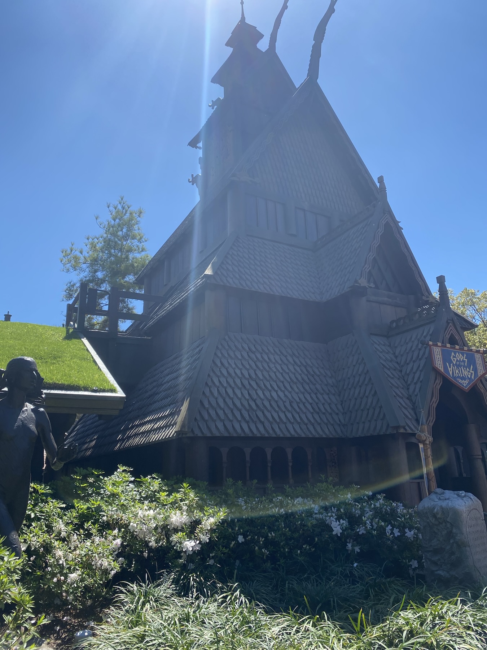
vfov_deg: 67.3
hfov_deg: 53.1
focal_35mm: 26
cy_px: 325
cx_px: 244
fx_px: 488
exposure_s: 1/2513
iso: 32
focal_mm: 4.25
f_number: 1.8
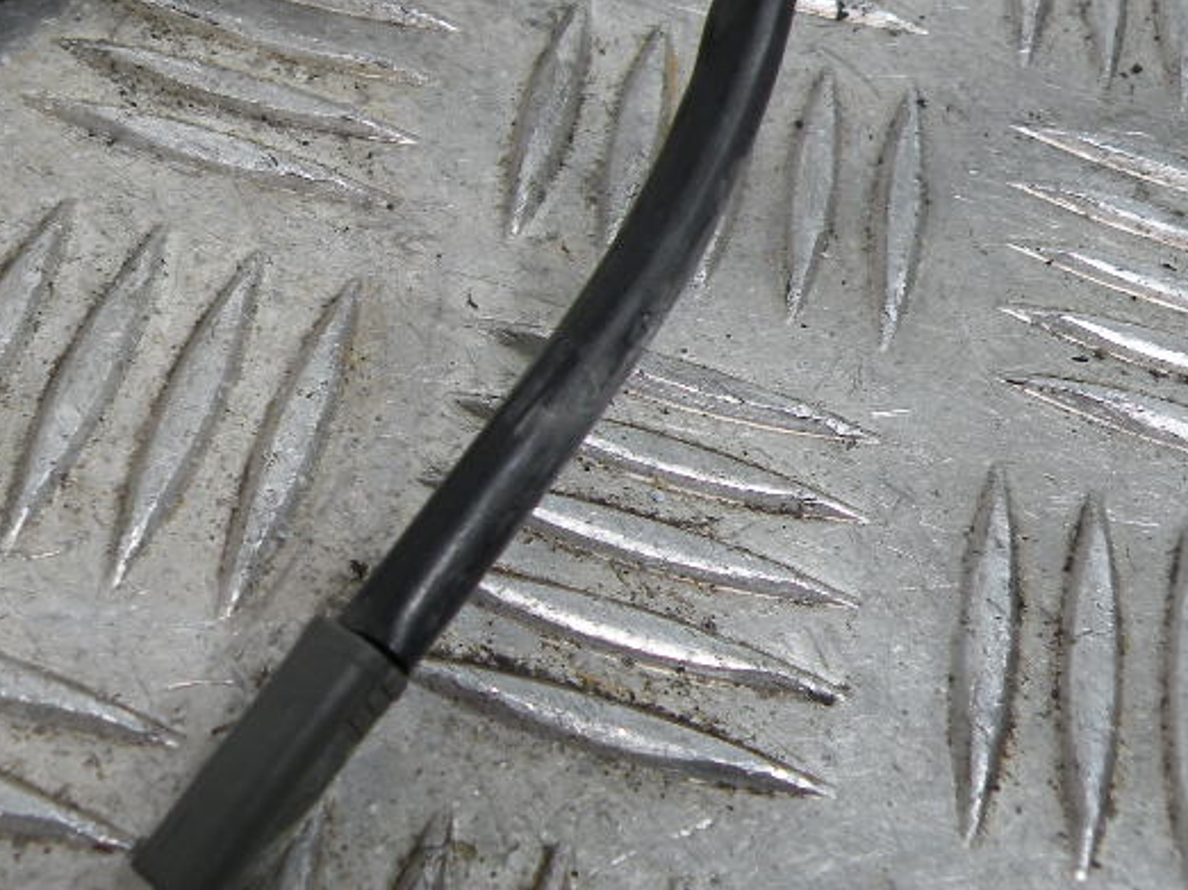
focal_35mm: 53
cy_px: 253
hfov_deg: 34.6
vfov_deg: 27.2
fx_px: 1818
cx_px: 168
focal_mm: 4.7
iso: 64
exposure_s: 1/78.4
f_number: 2.8
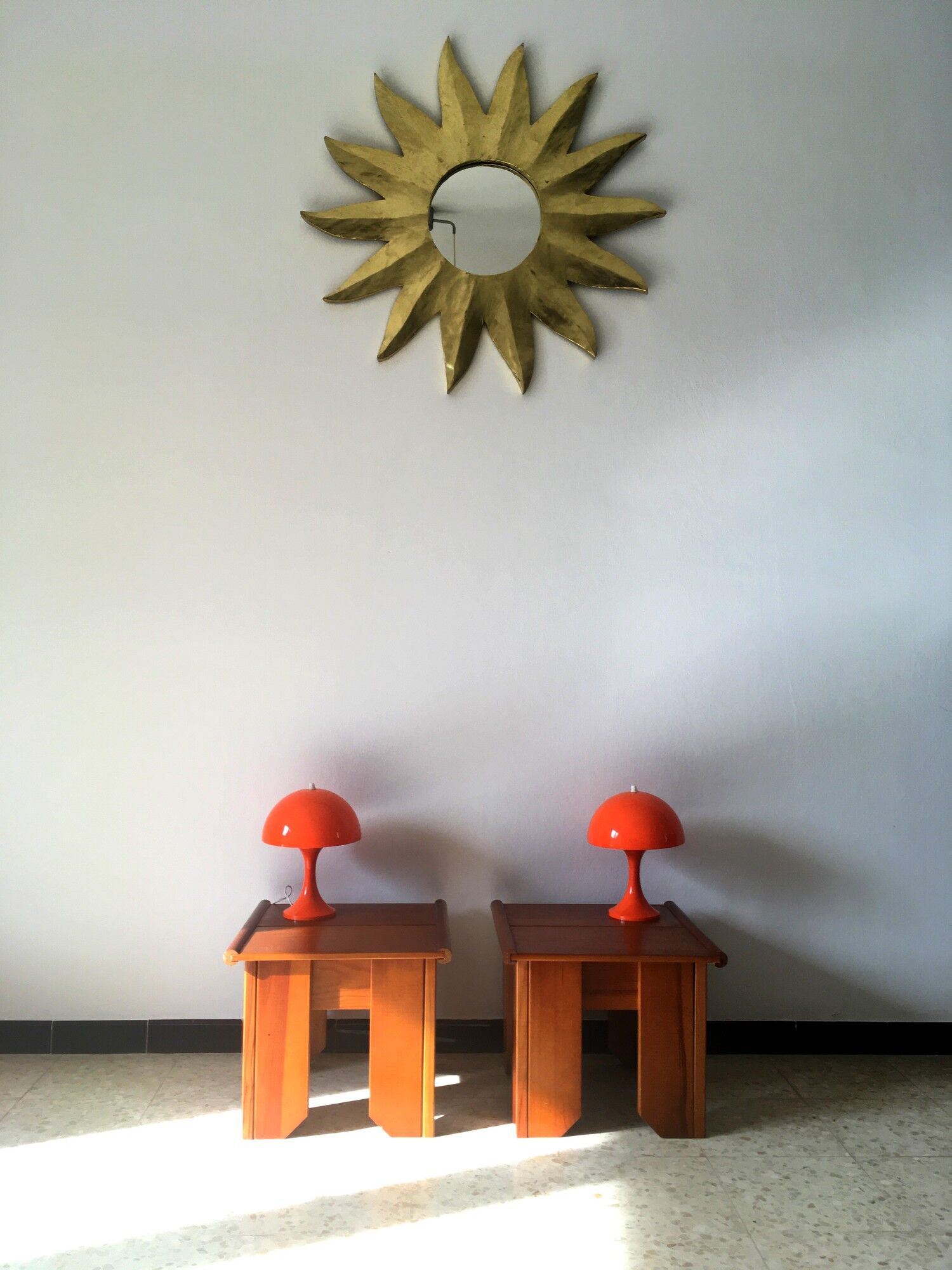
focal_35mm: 29
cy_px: 635
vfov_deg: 61.7
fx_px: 1063
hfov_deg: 48.2
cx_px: 476
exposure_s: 1/100
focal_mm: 4.15
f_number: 2.2
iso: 40
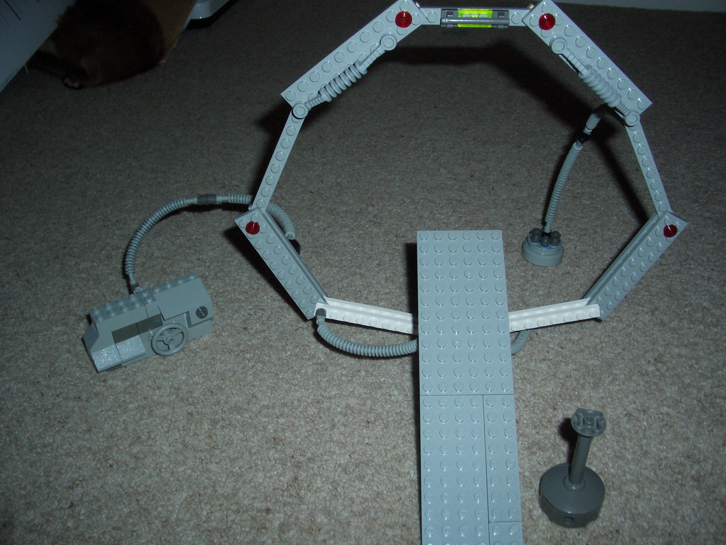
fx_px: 734
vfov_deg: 40.7
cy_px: 272
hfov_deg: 52.6
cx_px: 363
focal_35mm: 35
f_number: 4.3
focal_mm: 5.8
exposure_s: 1/60
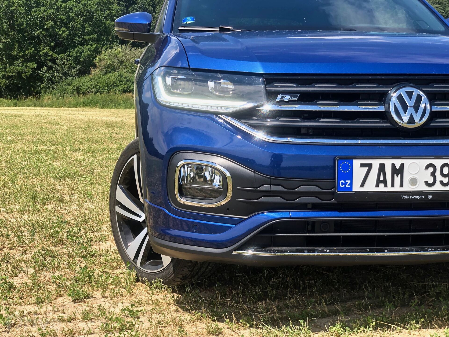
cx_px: 224
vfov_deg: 28.0
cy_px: 168
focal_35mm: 52
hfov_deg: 36.8
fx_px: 674
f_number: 2.4
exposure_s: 1/694
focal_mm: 6
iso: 16
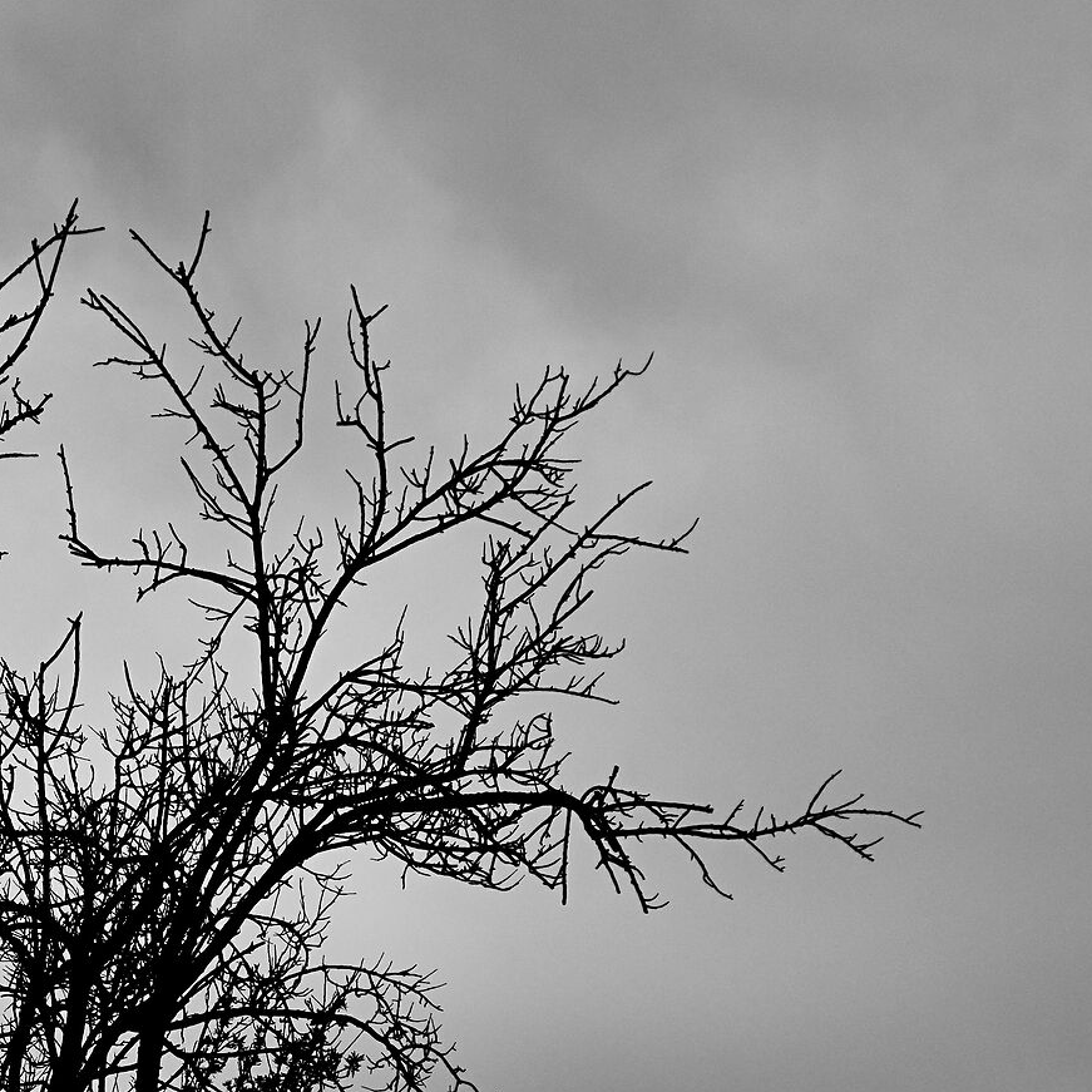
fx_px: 3176
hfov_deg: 18.6
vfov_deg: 19.1
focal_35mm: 89
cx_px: -168
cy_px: 994
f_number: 8
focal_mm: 25.4
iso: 200
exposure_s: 1/1250
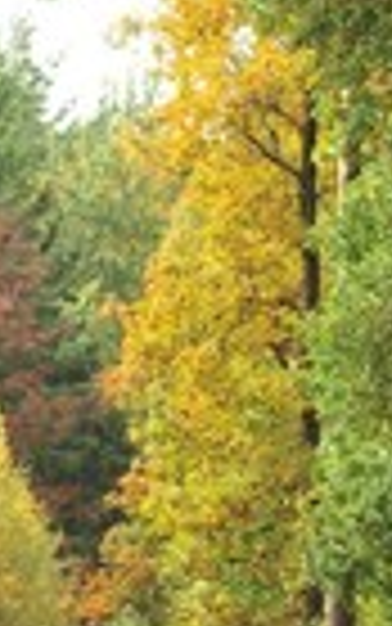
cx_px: -347
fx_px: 9067
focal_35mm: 531
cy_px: 779
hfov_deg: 2.5
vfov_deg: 3.9
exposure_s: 1/400
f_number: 4.5
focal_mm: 105
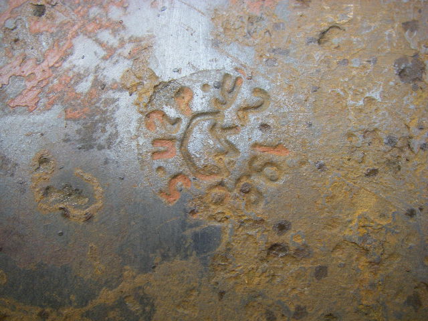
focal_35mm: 38
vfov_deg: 37.7
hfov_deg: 49.0
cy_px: 160
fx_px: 470
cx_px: 214
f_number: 3.3
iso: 160
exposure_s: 1/50
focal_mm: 6.3
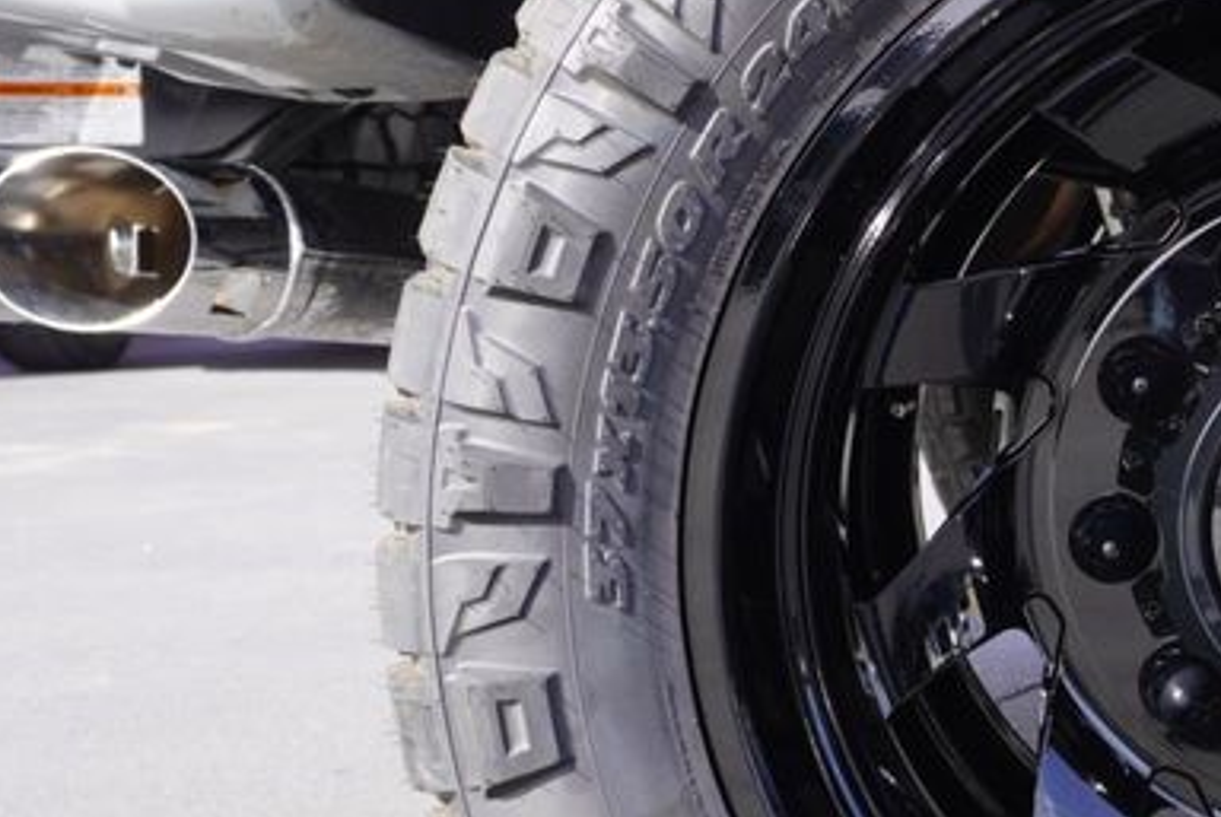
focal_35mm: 80
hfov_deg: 23.6
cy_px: 534
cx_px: 1386
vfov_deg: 17.1
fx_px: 2716
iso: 100
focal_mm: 20
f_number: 6.3
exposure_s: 1/100
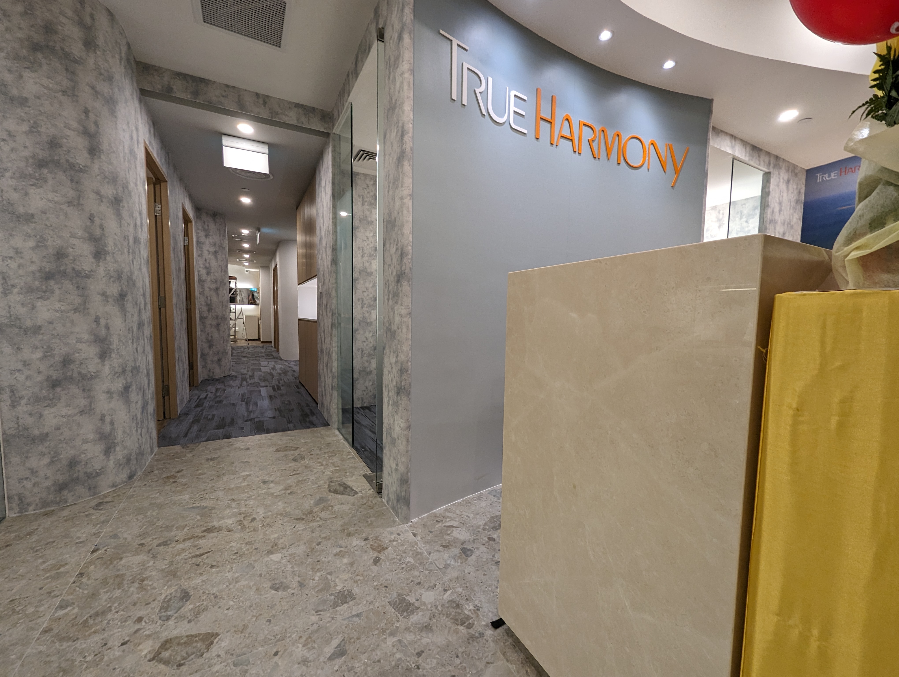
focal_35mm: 13
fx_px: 338
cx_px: 450
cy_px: 338
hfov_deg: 106.1
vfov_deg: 90.1
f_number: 2.2
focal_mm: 1.95
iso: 50
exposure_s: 1/23.8
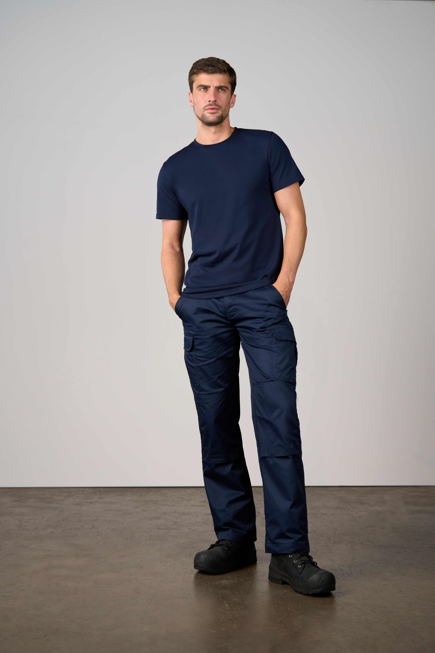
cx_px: 218
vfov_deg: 39.6
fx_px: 906
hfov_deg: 27.0
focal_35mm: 50
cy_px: 326
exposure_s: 1/160
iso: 500
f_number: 3.5
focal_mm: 50
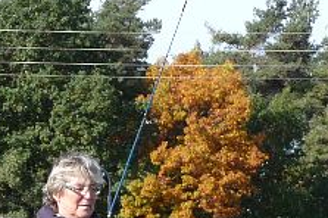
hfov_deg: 6.6
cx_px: 53
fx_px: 2857
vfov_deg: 4.3
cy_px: 365
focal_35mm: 314
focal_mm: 14.2
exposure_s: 1/320
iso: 100
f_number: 4.7
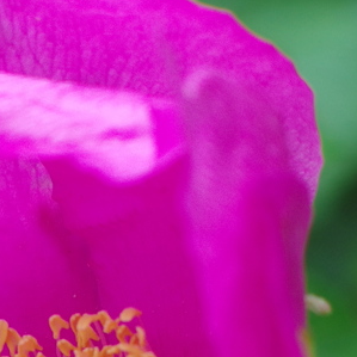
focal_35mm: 339
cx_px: -127
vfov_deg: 5.2
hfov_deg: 5.1
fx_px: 3955
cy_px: 384
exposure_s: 1/400
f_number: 2.5
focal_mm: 24
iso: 100
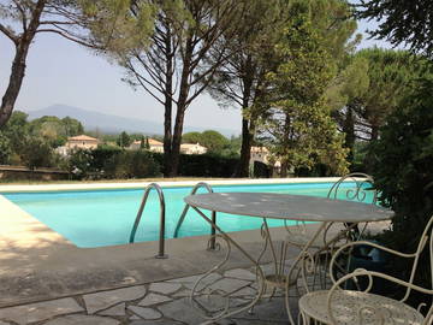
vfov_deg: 40.7
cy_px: 162
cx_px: 216
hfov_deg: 52.6
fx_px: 438
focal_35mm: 35
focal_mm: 4.28
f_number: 2.4
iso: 64
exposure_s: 1/1672
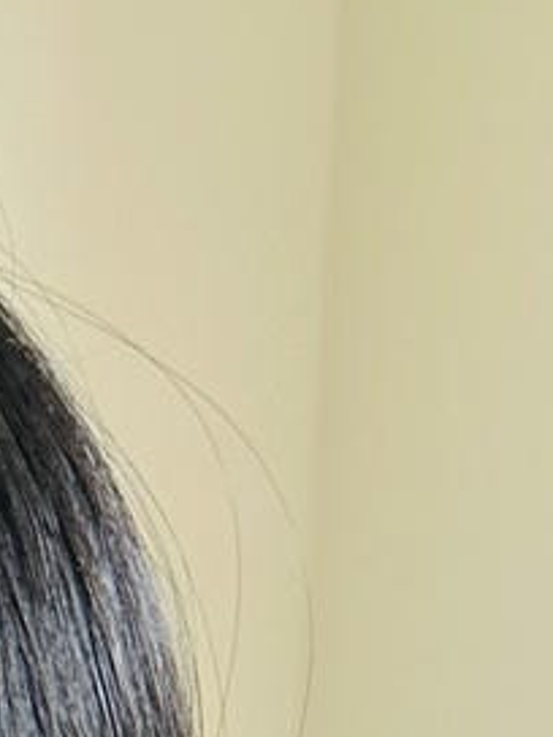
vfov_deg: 10.7
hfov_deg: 9.7
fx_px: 3003
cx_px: -605
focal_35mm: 141
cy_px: 2051
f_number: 1.78
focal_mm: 6.86
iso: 100
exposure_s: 1/120
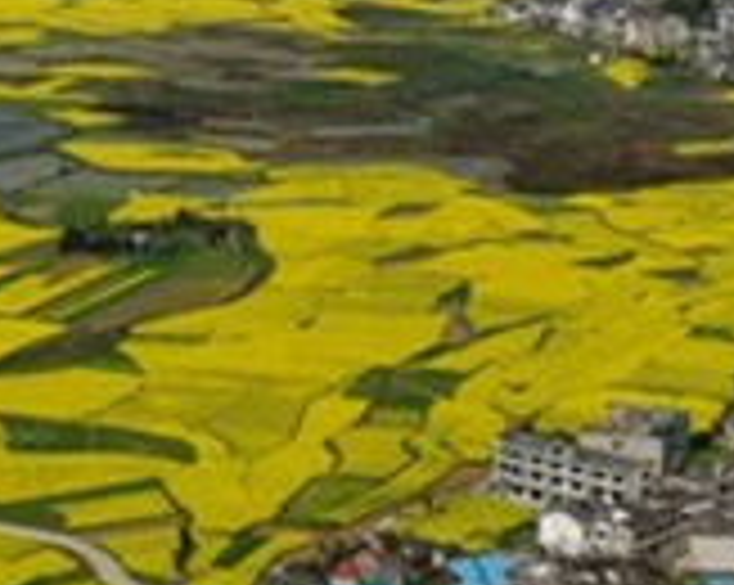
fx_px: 2799
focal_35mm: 129
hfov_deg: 14.9
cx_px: 396
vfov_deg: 11.9
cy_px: 308
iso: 100
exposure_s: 1/800
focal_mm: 10.26
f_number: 7.1
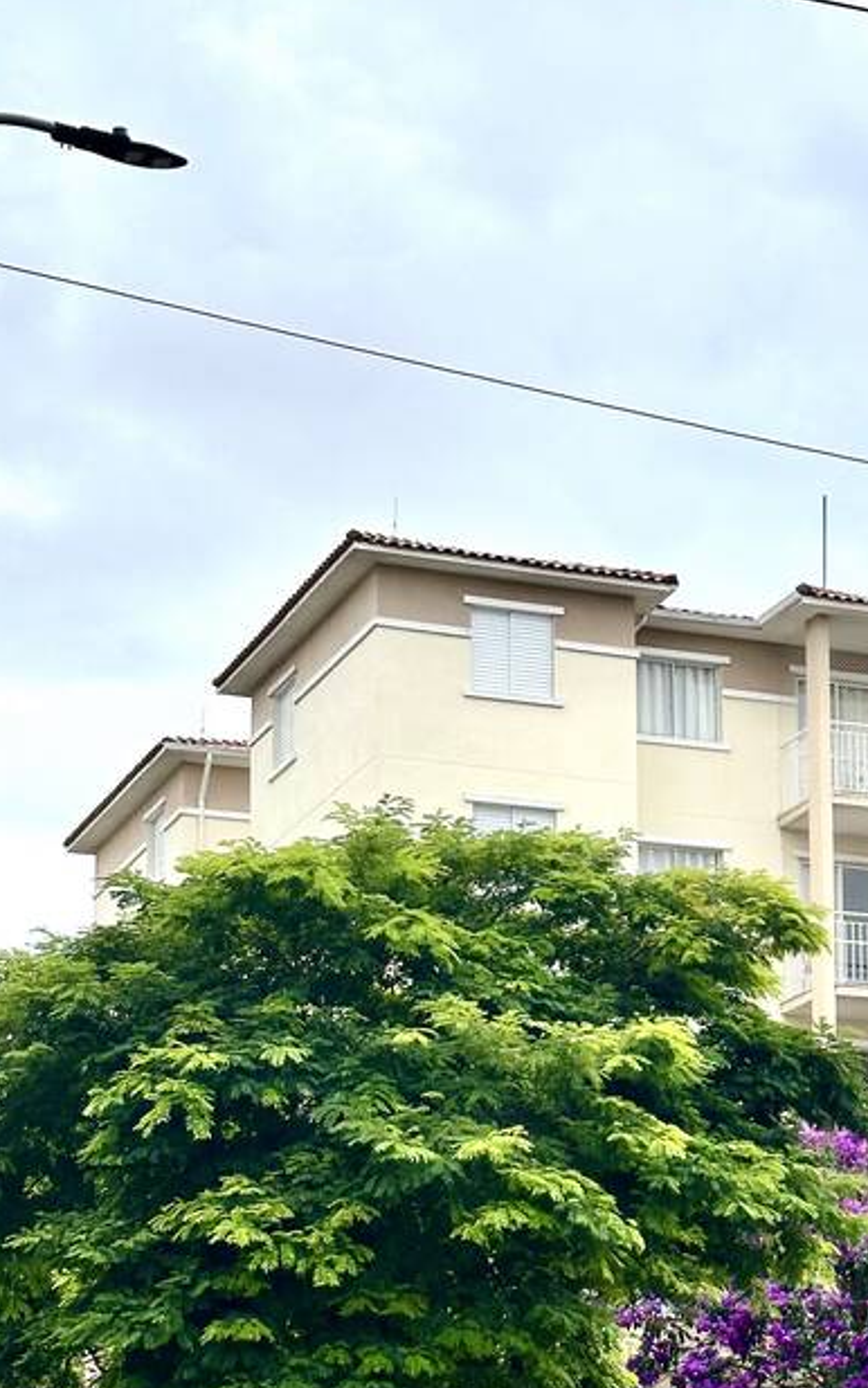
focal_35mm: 89
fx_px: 3366
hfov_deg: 14.4
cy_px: 1118
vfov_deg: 22.9
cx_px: 899
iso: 64
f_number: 1.78
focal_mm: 6.86
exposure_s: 1/2358
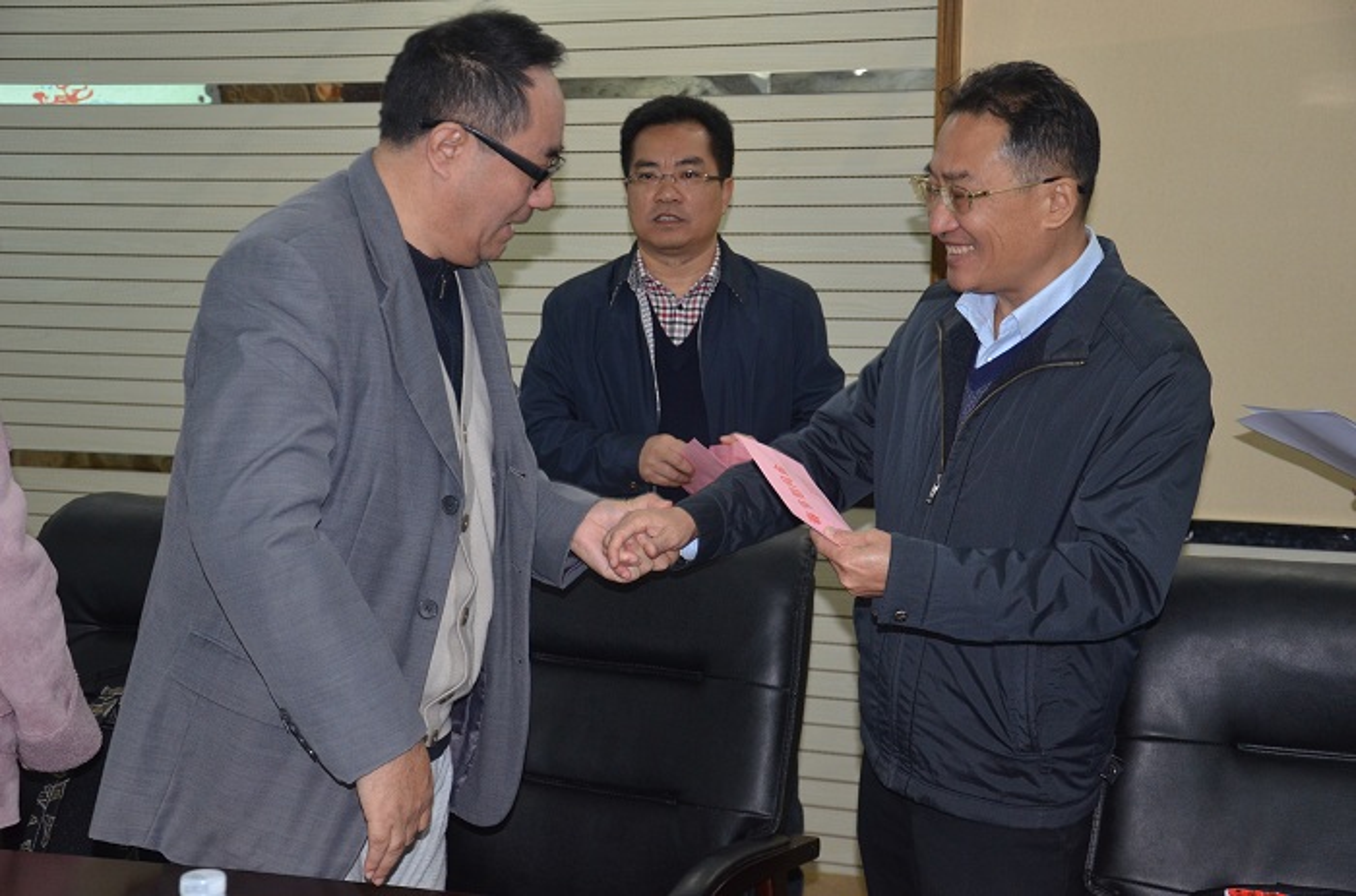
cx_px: 678
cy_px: 448
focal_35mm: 60
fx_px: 2254
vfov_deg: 22.5
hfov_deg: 33.5
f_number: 4.5
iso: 800
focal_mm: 40
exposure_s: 1/60
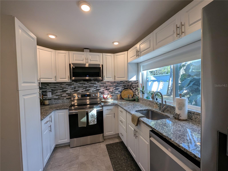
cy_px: 86
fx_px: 86
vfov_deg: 90.1
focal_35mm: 13
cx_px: 114
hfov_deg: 106.1
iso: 66
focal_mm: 1.95
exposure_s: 1/120
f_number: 2.2
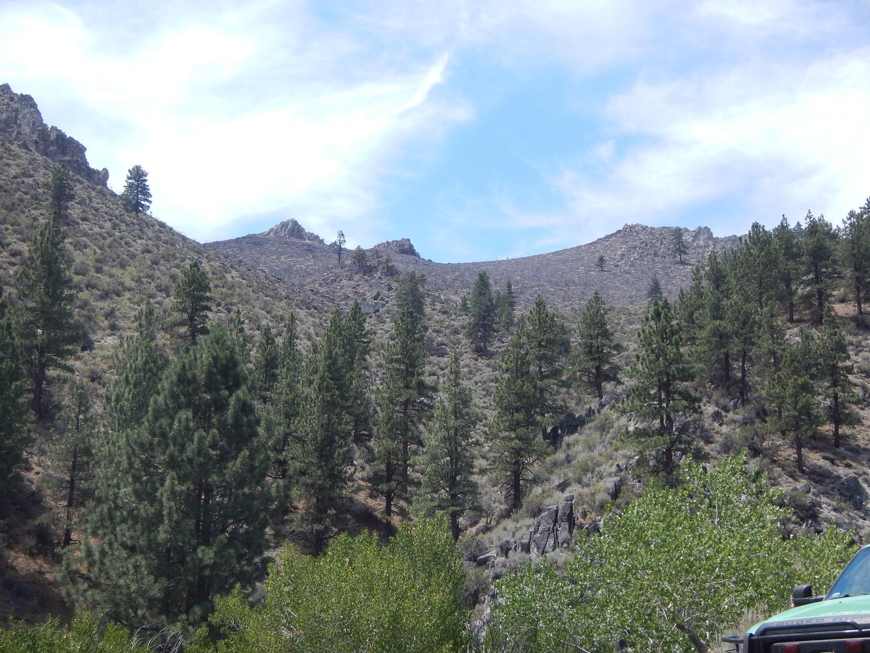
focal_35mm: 47
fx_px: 1181
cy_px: 326
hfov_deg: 40.4
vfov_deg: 30.9
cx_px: 435
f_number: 4.1
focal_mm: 8.4
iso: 125
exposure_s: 1/640
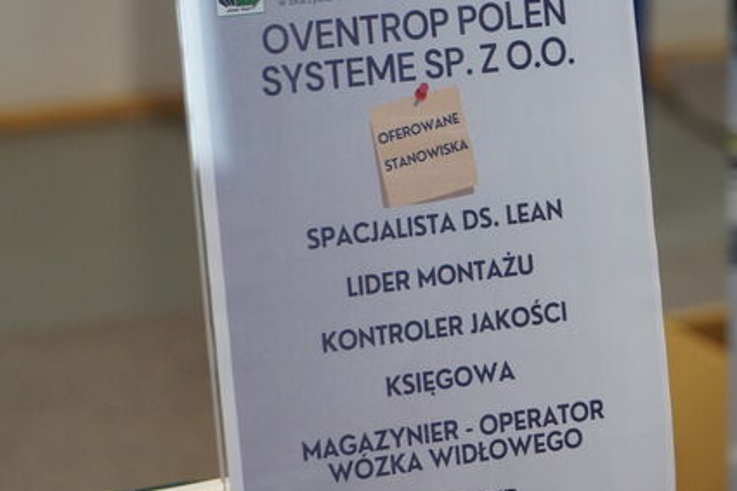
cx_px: 496
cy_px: 379
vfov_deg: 6.6
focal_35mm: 209
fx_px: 4277
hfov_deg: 9.8
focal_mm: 74
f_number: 4
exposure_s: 1/160
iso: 1000
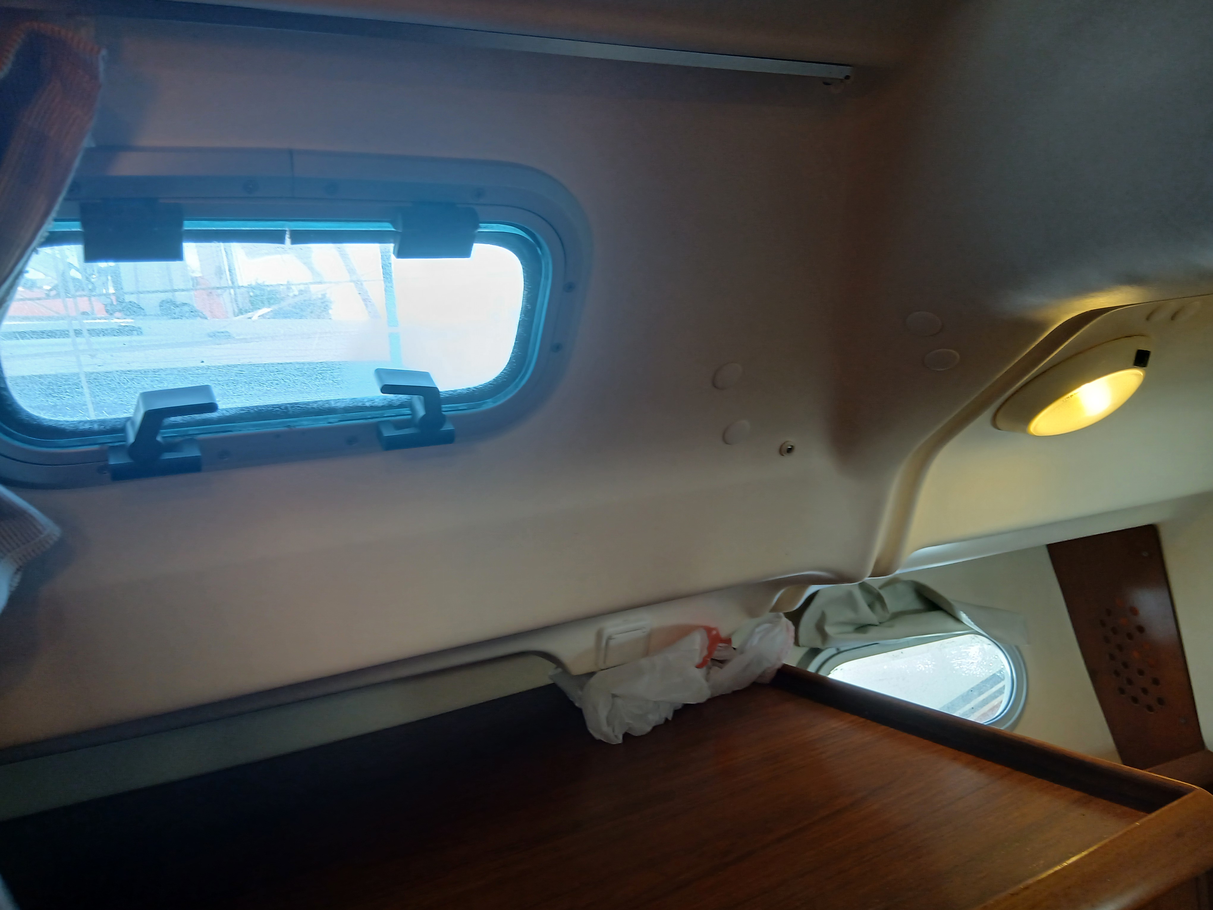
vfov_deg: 53.1
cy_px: 455
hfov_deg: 67.3
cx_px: 606
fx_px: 911
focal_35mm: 26
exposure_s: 1/50
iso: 80
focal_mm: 3.98
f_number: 1.8
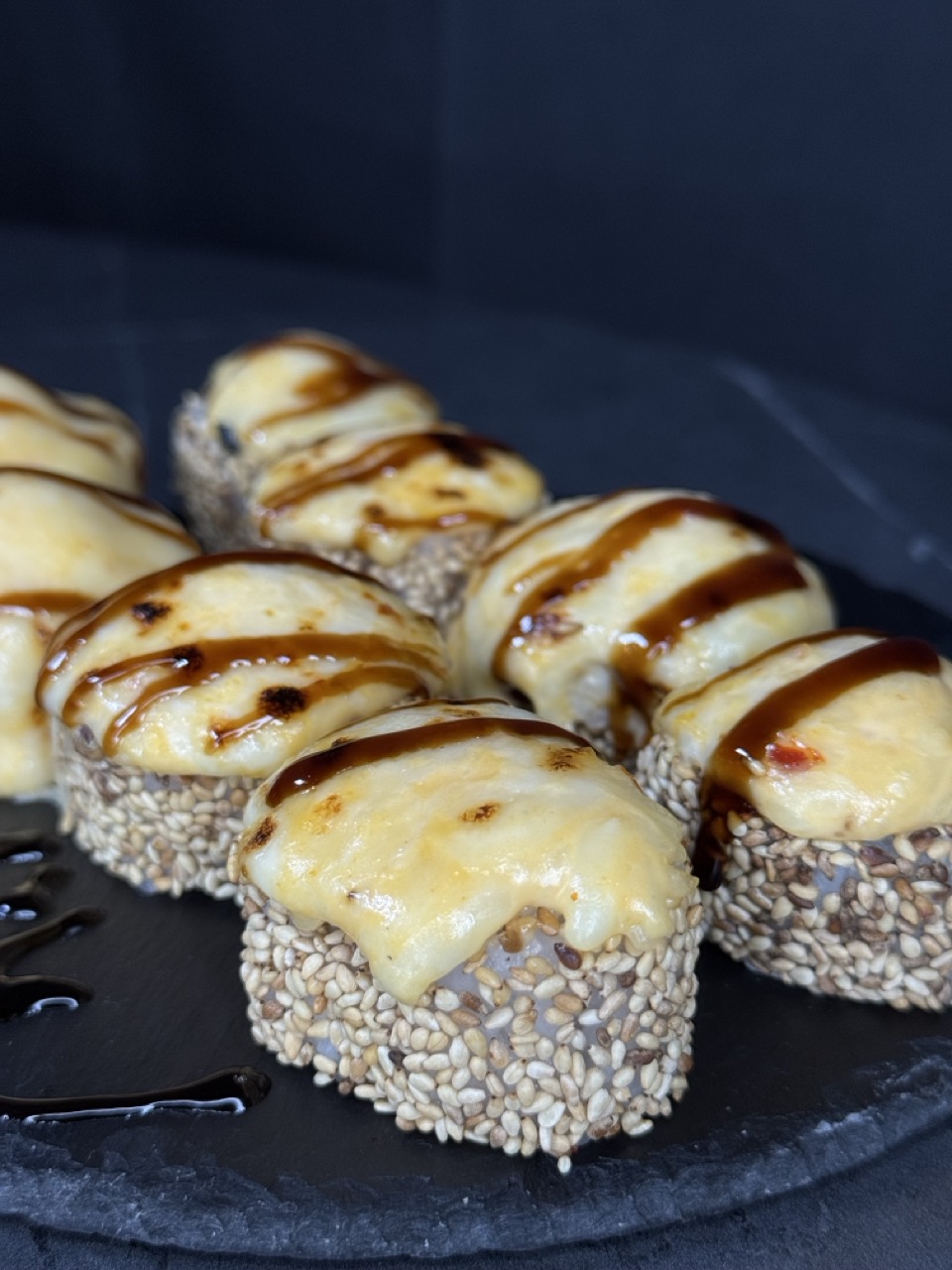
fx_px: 1760
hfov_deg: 30.3
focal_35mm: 48
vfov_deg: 39.7
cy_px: 635
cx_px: 476
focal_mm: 6.76
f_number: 1.78
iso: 64
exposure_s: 1/309
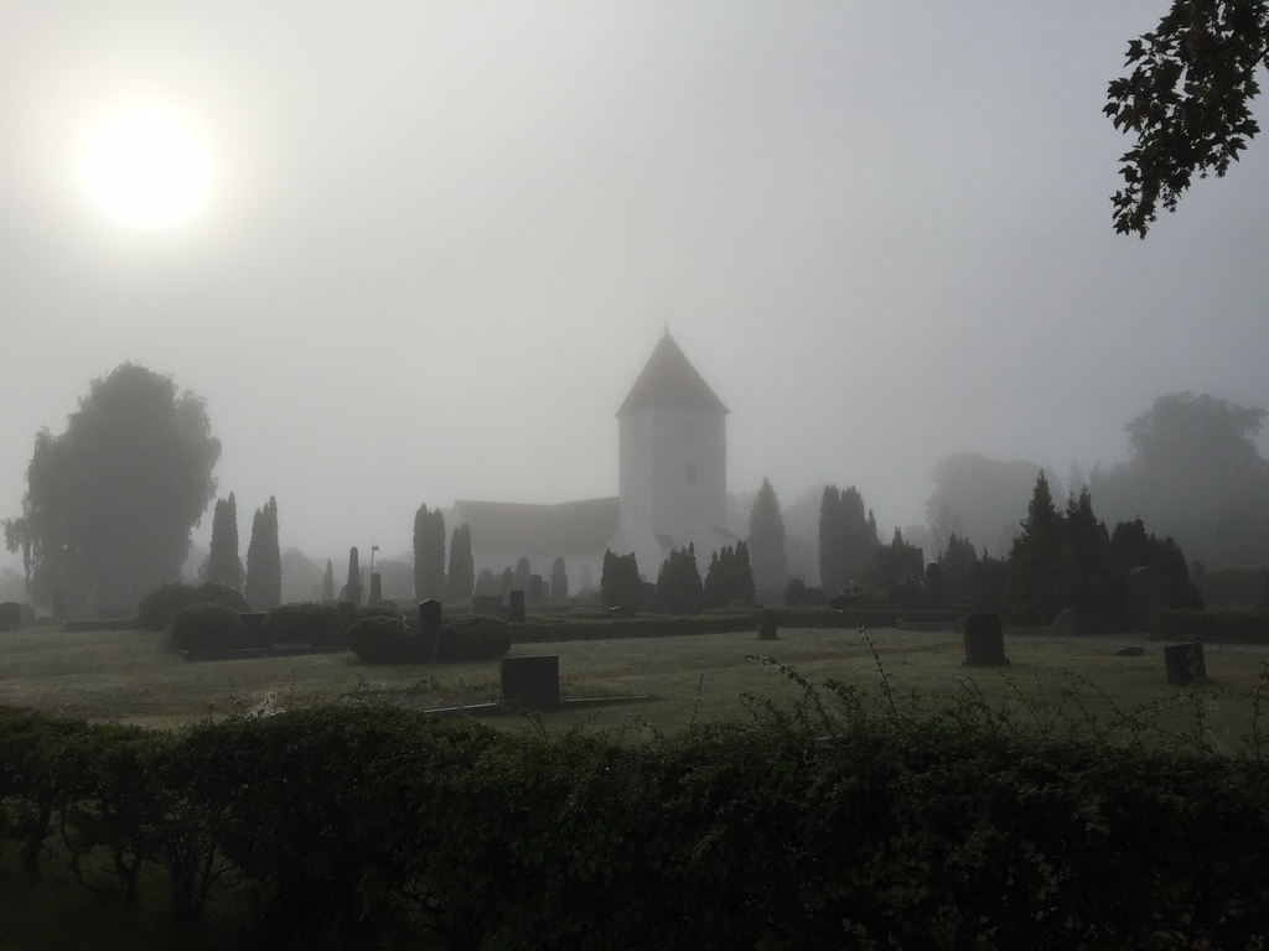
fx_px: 1063
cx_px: 634
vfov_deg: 48.2
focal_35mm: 29
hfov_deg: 61.7
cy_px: 476
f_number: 2.2
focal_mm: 4.15
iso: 32
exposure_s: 1/4405
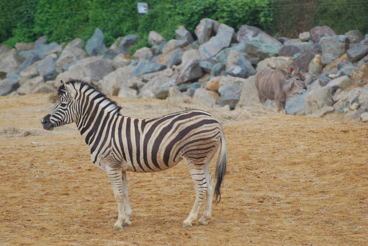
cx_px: 184
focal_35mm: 450
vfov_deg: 3.1
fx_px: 4605
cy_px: 123
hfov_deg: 4.6
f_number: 7.1
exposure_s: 1/125
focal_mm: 300
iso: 200
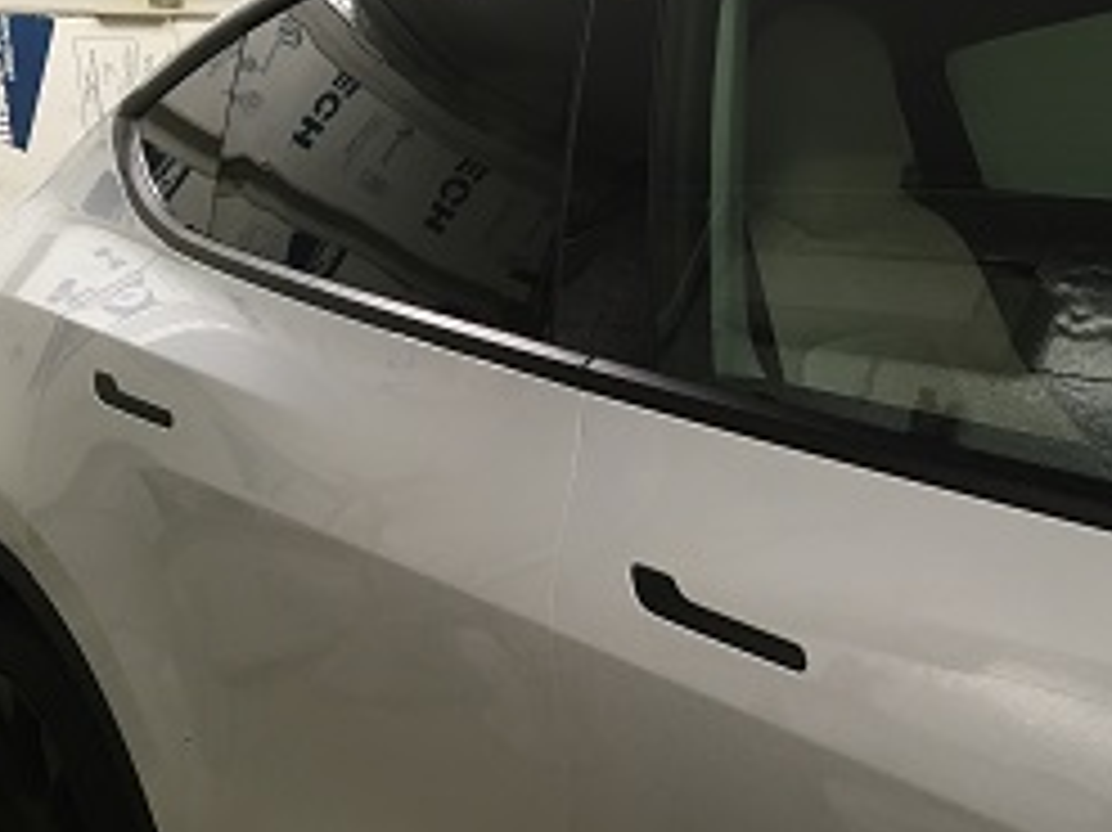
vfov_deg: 27.0
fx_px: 1734
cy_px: 492
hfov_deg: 34.9
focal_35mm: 54
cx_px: 806
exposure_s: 1/30
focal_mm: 4.15
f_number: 2.2
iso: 40
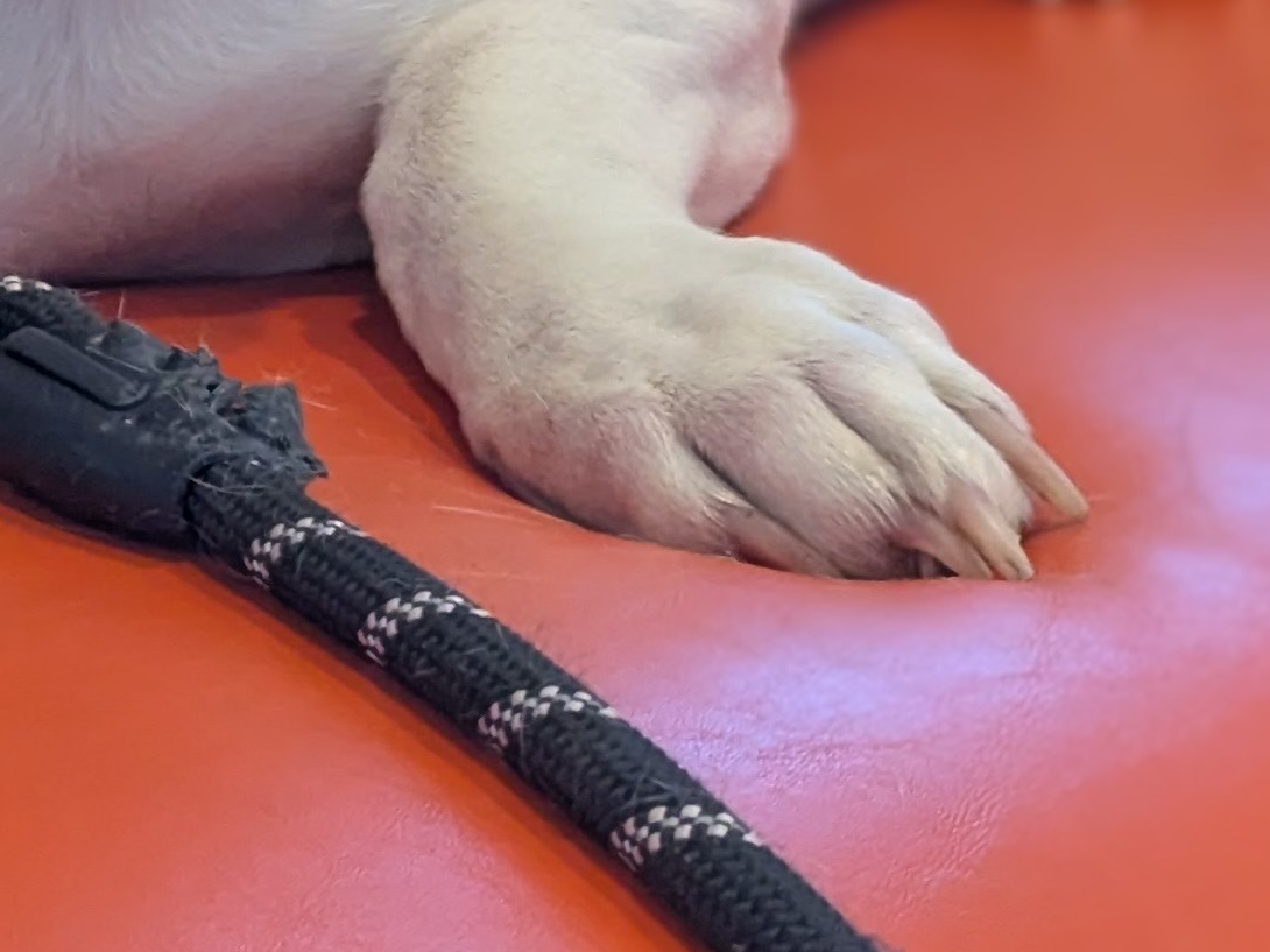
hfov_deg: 10.3
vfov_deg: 8.0
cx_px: -1079
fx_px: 6602
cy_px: -632
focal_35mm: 180
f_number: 1.85
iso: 307
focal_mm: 6.81
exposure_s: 1/90.5
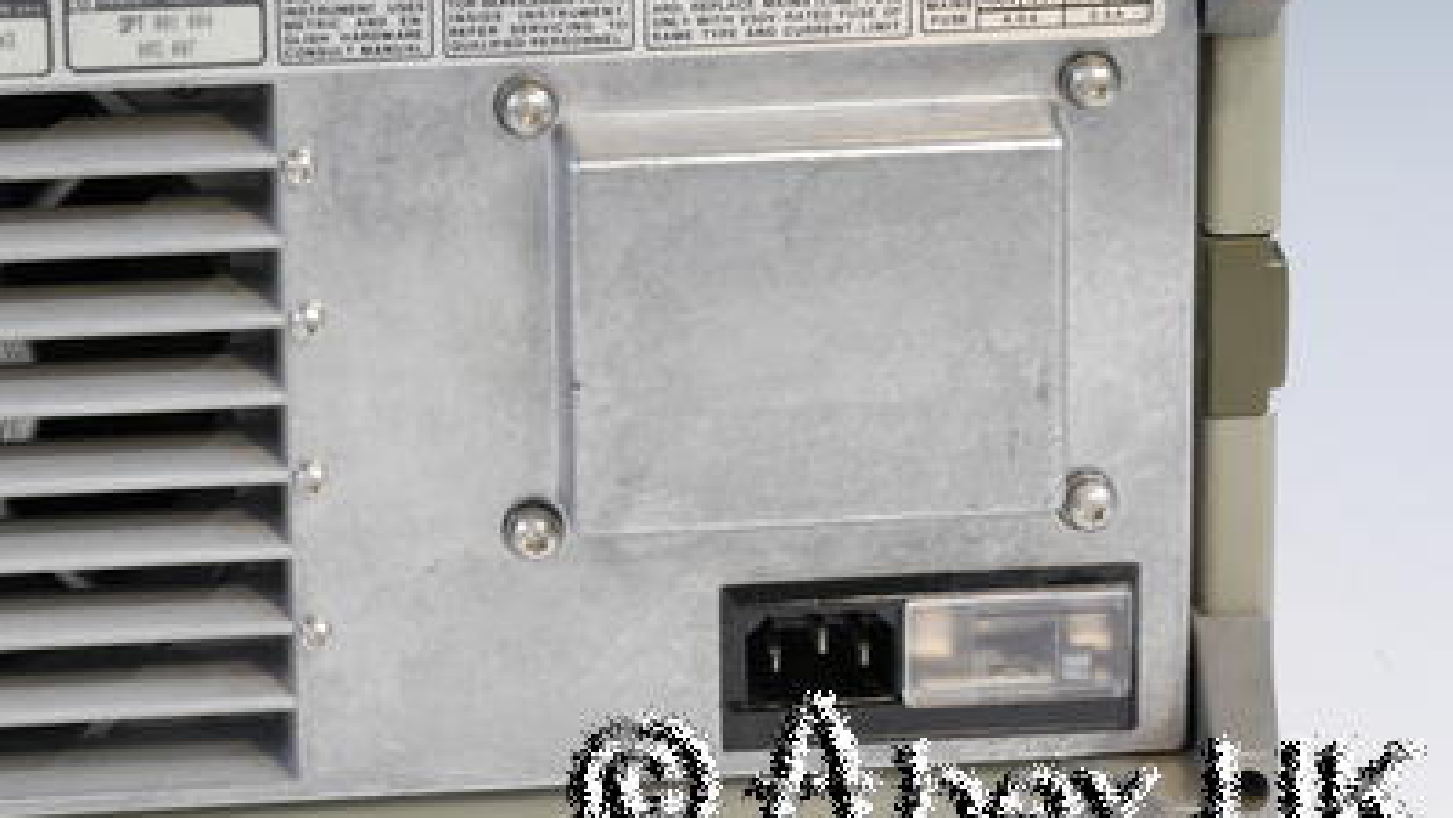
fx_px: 7090
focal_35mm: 184
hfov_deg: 11.7
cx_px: 726
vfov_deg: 6.6
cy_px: 351
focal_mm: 84
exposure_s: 1
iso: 400
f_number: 16
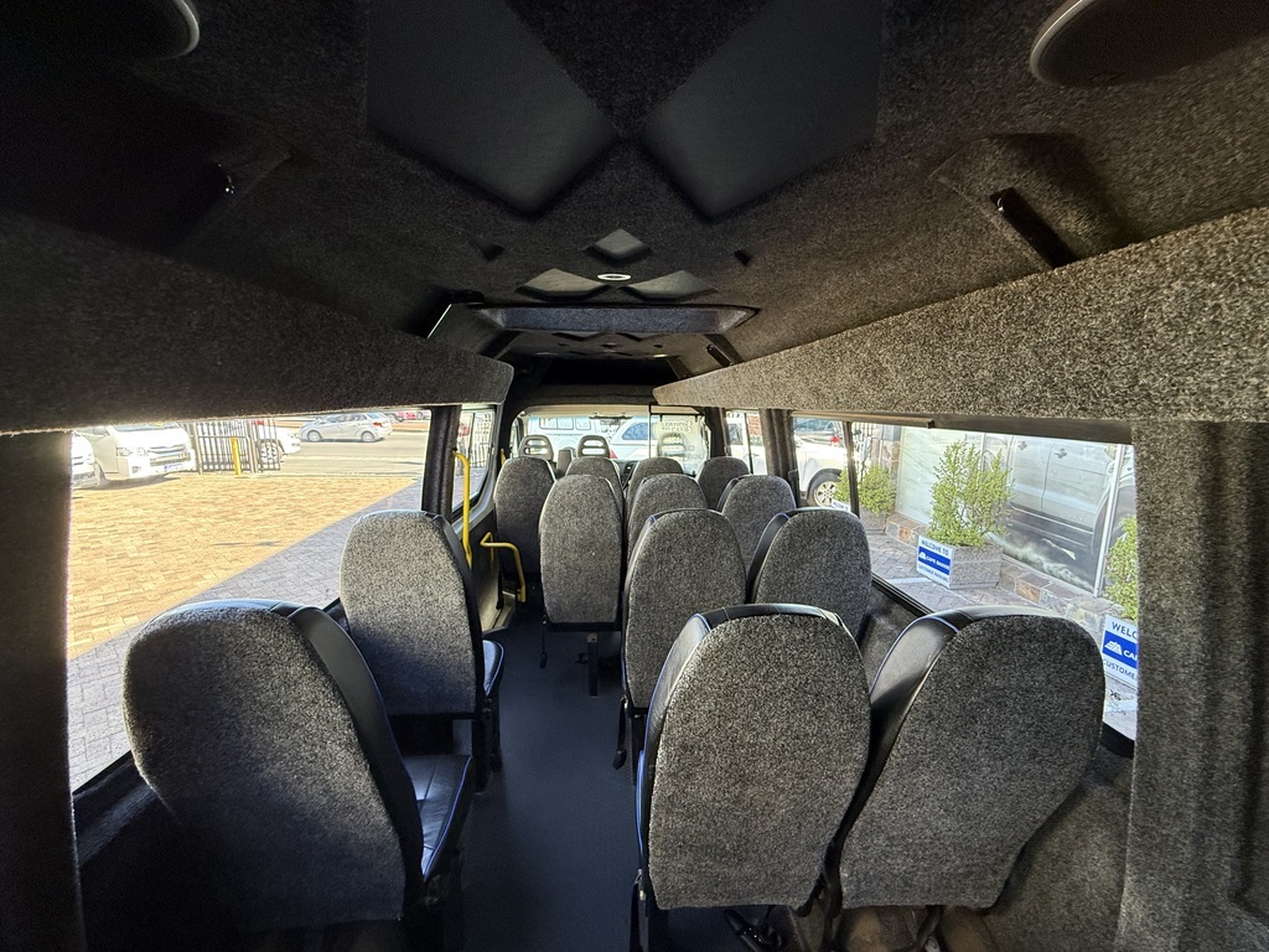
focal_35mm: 14
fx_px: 513
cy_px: 476
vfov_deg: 85.7
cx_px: 634
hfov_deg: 102.1
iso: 320
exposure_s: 1/99
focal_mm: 2.22
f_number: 2.2
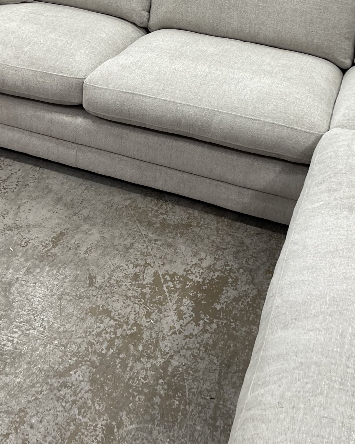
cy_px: 84
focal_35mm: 48
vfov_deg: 37.3
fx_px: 630
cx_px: 165
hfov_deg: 31.4
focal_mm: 5.1
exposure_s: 1/120
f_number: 1.6
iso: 125
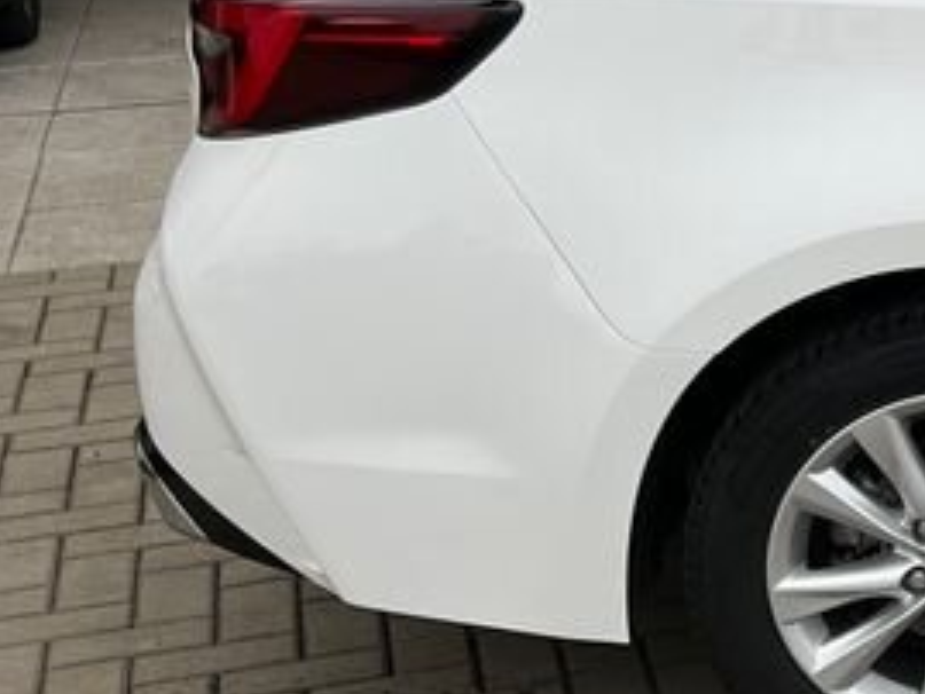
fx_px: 2647
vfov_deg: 14.8
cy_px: 120
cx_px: 1730
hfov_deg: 16.3
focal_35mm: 99
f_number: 1.6
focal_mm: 5.1
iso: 50
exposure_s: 1/415
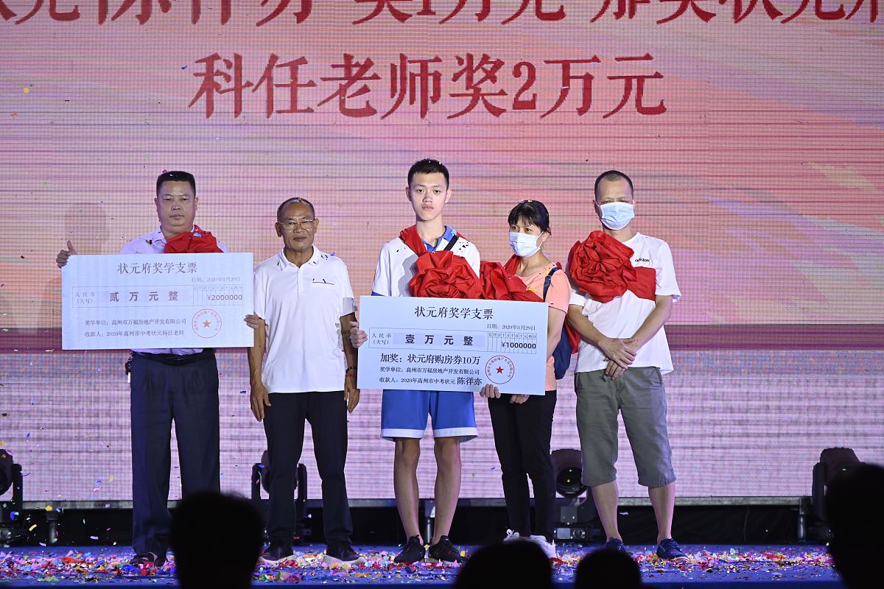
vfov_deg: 7.4
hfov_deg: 11.1
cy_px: 294
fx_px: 4542
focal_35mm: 185
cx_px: 442
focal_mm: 185
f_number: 5.6
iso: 800
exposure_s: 1/500
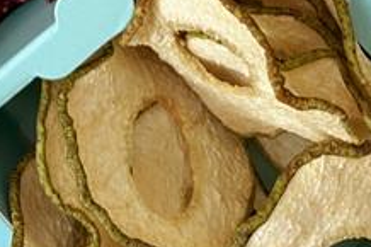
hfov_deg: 21.4
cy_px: -353
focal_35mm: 93
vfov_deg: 11.8
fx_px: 958
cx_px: 32
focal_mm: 4.25
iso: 125
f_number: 1.8
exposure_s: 1/60
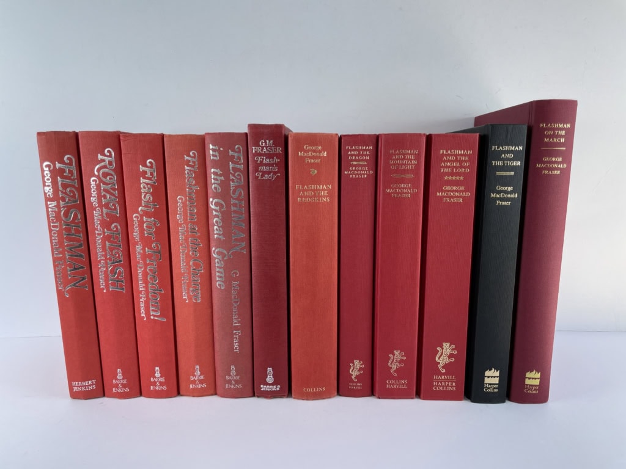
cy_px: 234
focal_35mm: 26
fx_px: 470
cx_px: 313
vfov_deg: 53.1
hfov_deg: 67.3
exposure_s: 1/121
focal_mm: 4.2
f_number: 1.6
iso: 32
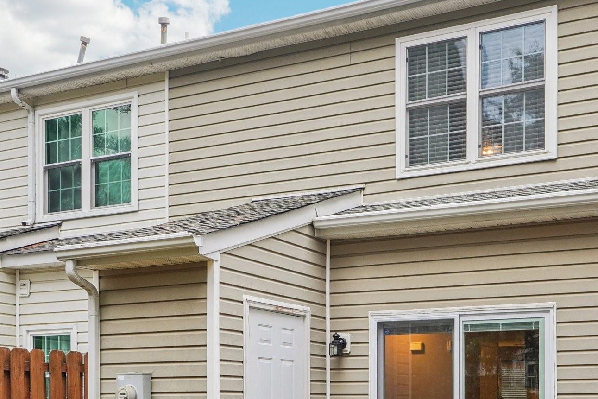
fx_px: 771
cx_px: 394
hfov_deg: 41.9
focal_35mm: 46
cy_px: 261
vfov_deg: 28.8
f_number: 8
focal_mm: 19.5
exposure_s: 1/15
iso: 400
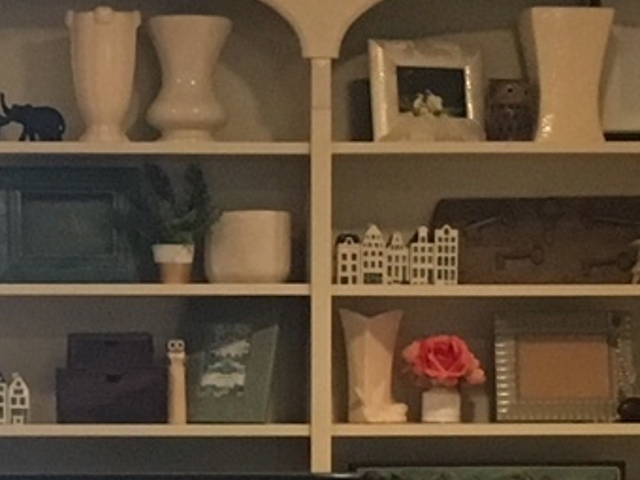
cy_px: 572
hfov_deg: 11.4
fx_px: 3180
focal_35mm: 172
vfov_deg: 8.5
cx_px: 58
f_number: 2.2
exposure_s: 1/30
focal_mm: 4.15
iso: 200
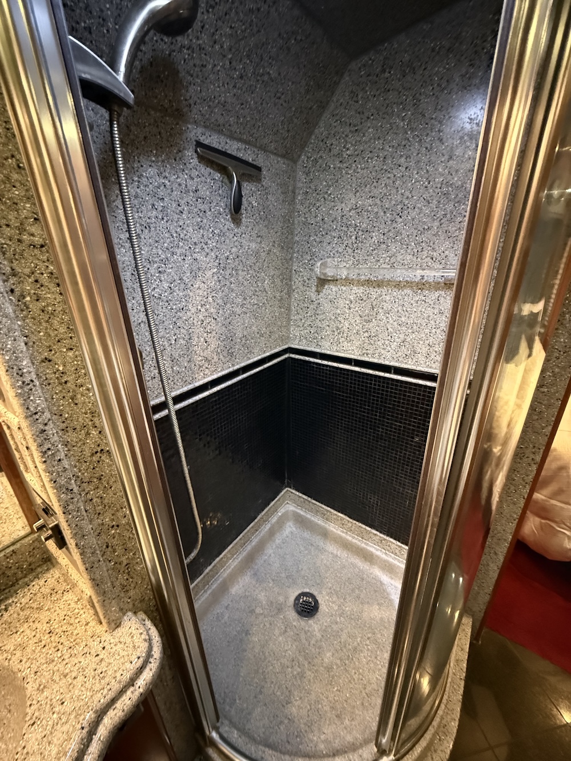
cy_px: 380
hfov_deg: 85.7
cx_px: 286
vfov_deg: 102.1
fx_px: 308
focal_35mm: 14
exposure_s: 1/30
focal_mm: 2.22
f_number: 2.2
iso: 1600
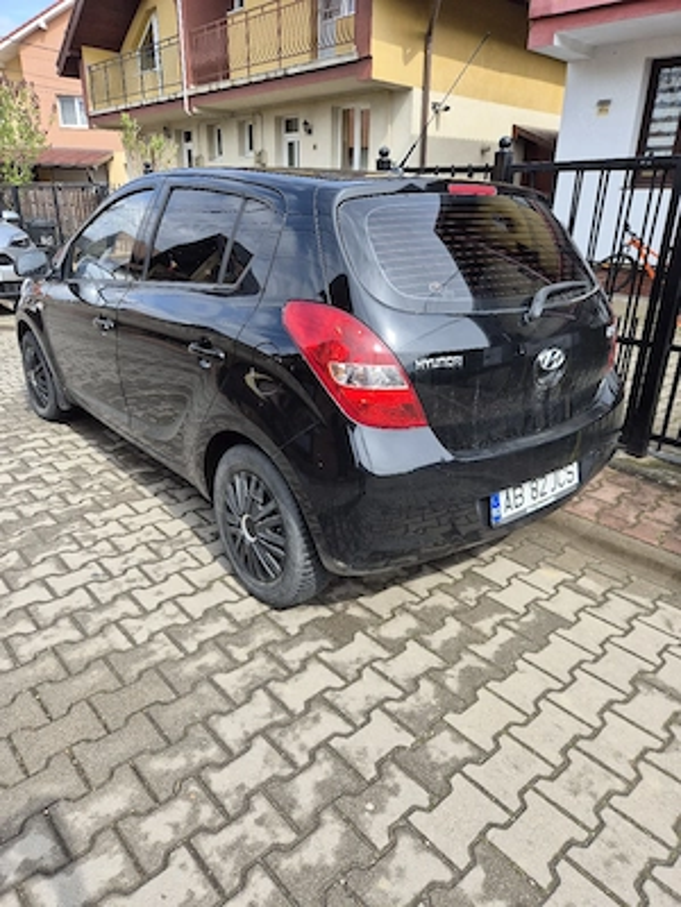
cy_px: 454
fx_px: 603
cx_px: 340
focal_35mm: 23
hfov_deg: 58.9
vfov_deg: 73.9
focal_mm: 5.4
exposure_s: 1/667
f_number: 1.8
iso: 25
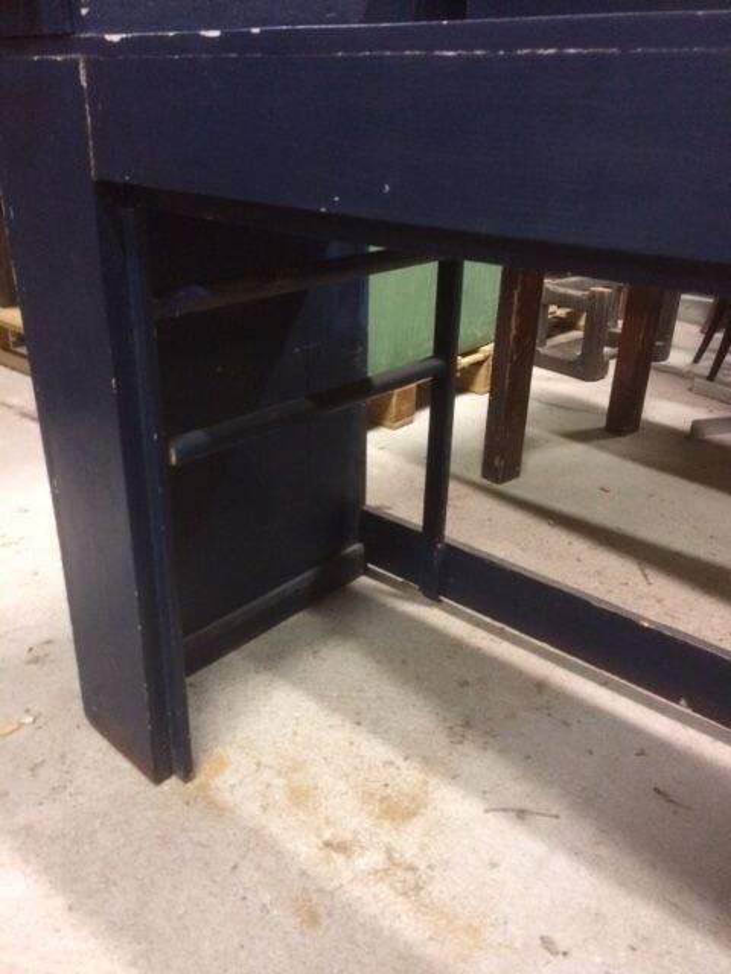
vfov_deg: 61.7
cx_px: 366
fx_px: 817
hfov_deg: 48.2
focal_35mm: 29
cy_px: 487
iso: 400
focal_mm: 4.15
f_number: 2.2
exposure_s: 1/17
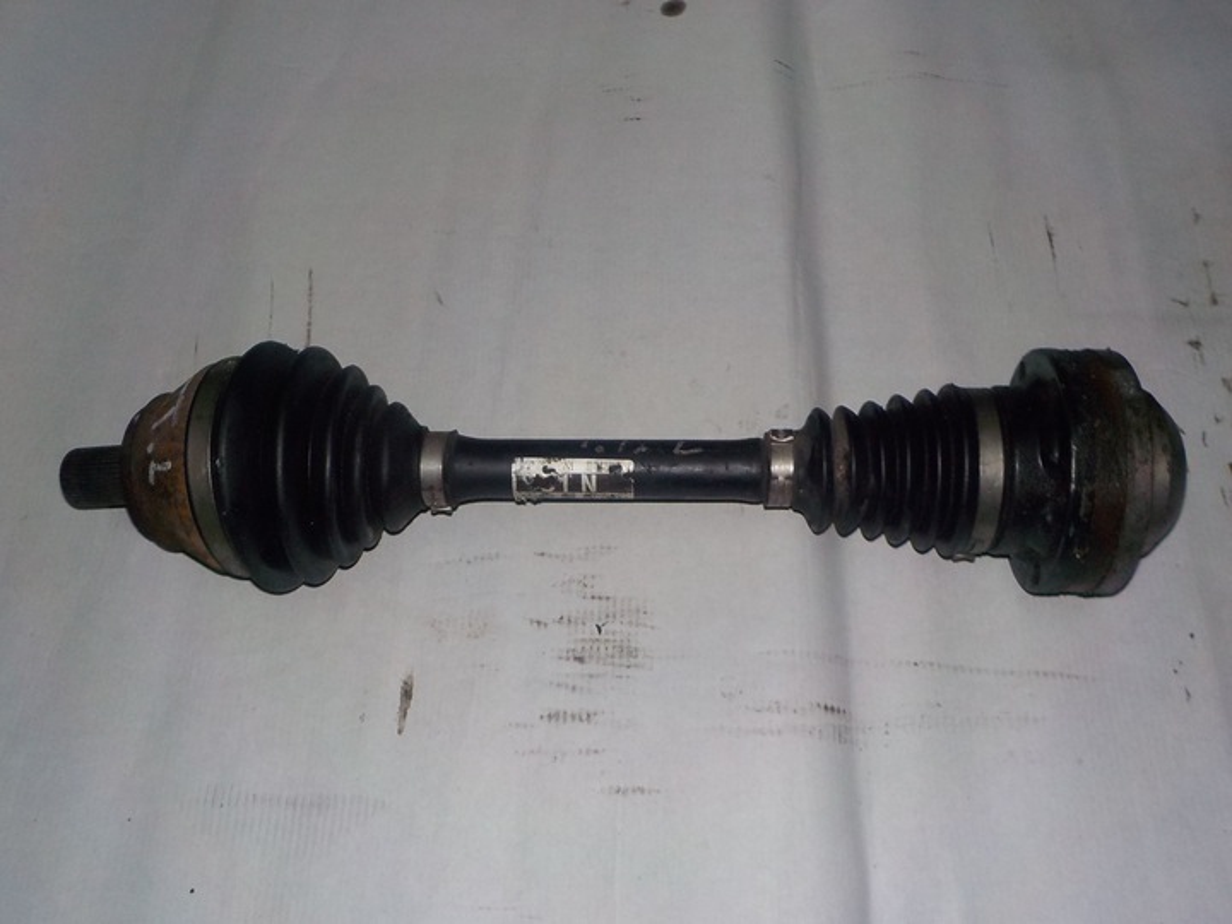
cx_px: 616
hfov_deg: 60.0
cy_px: 462
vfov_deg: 46.8
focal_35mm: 30
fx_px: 1068
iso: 200
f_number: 3.3
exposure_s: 1/30
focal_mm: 4.1
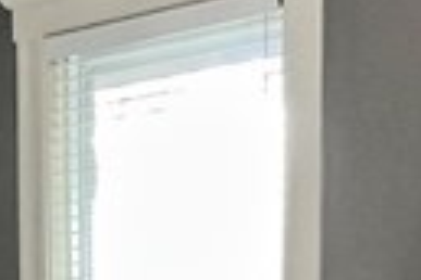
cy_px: 492
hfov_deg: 18.7
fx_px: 1251
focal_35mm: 107
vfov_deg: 11.9
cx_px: 16
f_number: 1.8
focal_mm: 1.57
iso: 50
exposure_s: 1/122
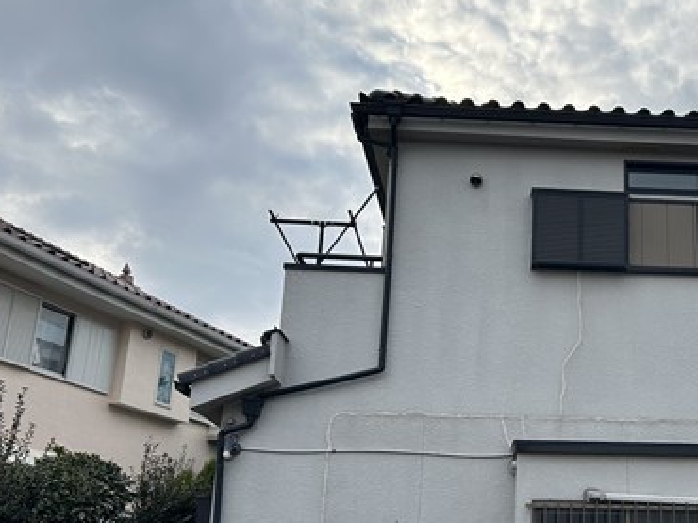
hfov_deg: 40.1
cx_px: 577
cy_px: 344
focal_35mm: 45
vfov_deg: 31.9
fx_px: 907
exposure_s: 1/1412
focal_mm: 5.7
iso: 50
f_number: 1.5
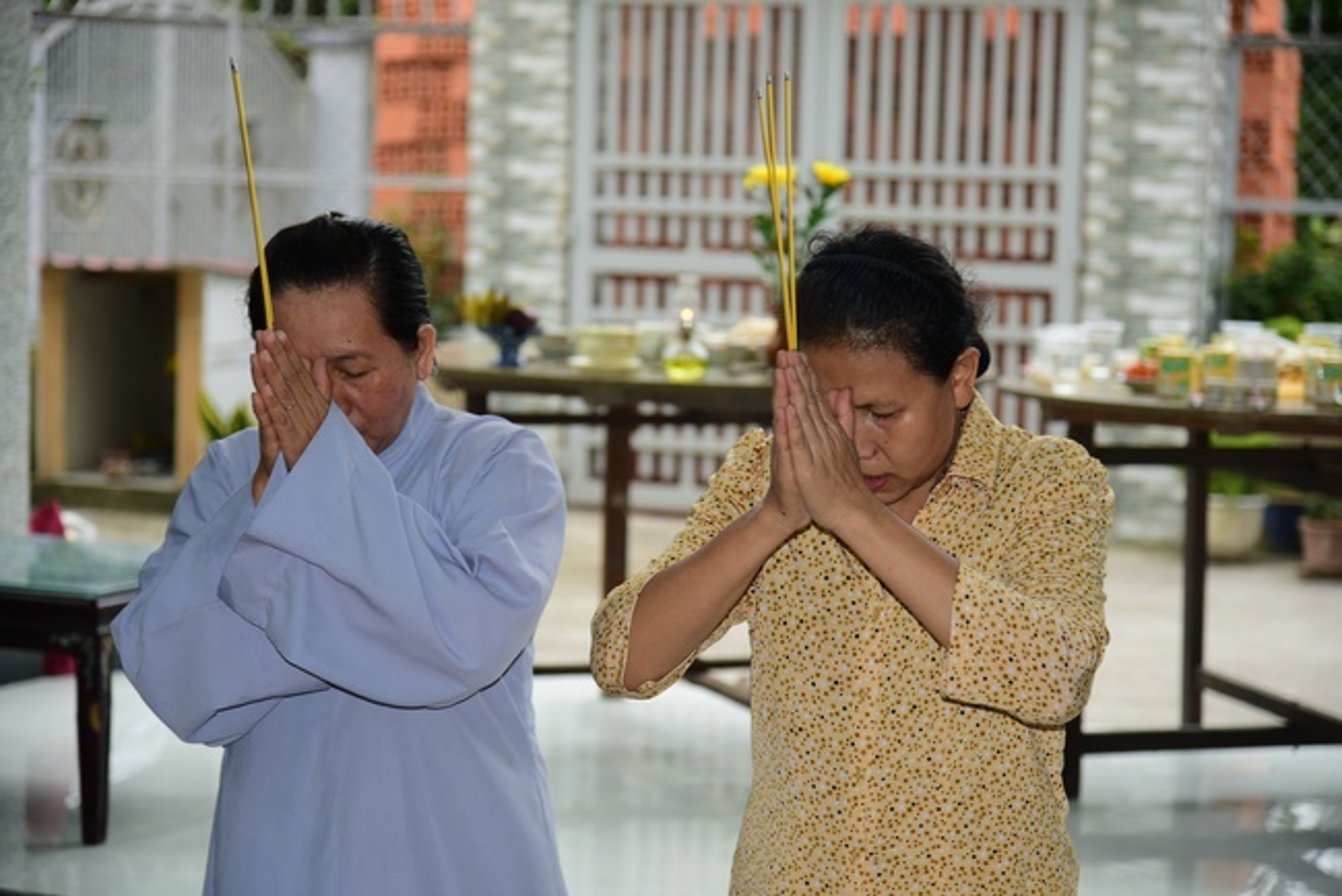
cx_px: 671
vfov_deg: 16.1
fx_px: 3170
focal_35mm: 85
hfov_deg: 23.9
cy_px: 448
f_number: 4
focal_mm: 85
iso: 320
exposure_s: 1/80
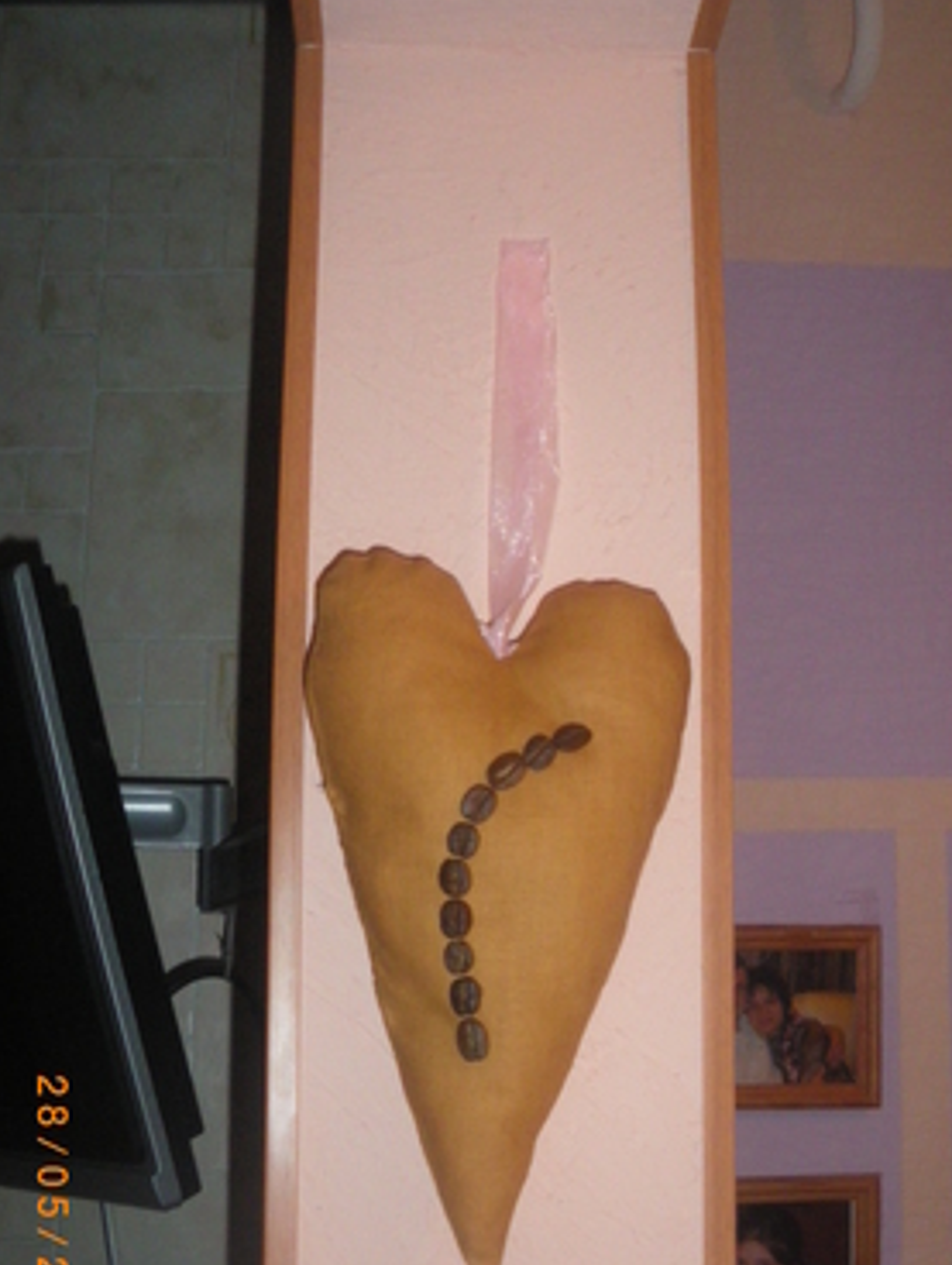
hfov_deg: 32.9
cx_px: 498
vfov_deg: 42.7
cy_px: 746
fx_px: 1610
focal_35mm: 44
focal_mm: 6.3
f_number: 3.5
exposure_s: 1/50
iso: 400
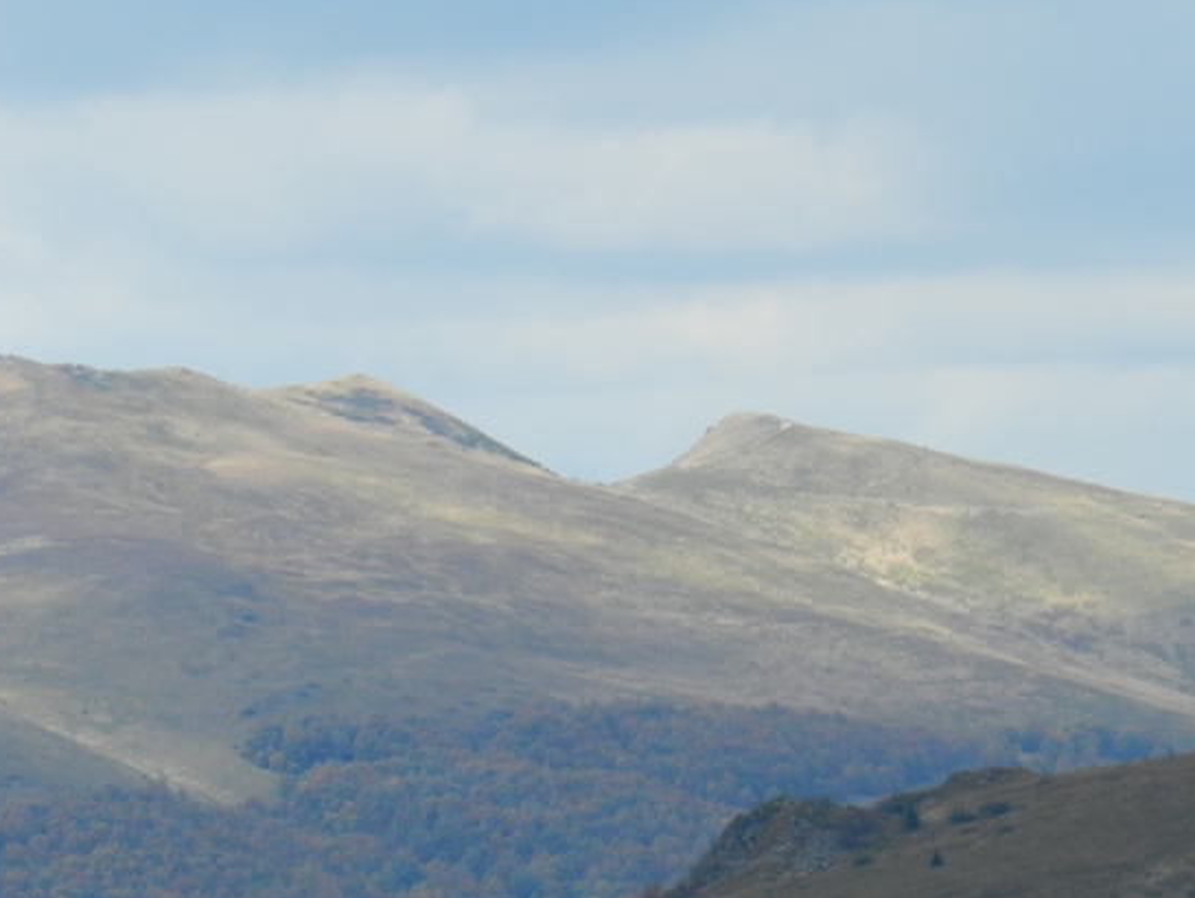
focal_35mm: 545
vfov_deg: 2.7
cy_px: 442
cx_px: 637
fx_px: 18823
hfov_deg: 3.6
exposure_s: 1/400
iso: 160
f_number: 5.6
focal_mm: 66.1
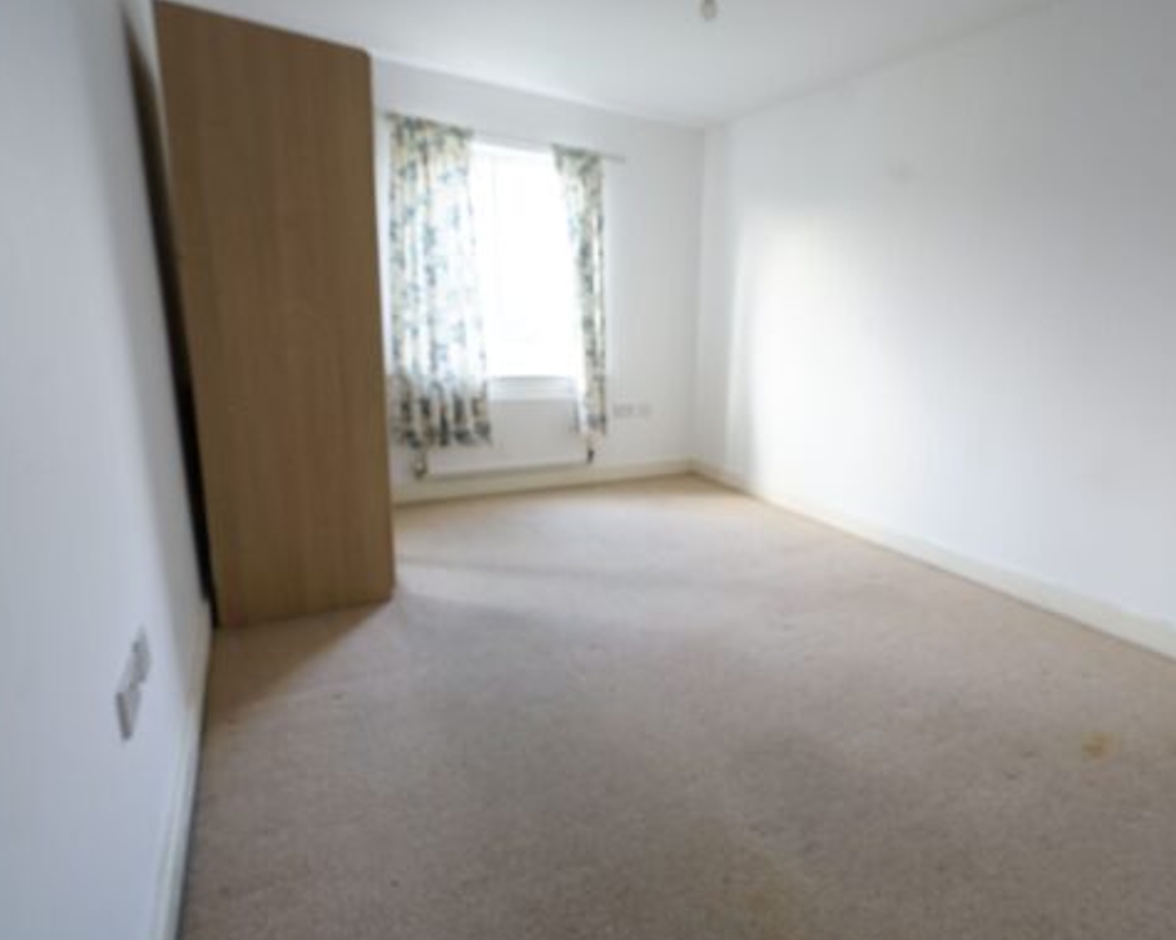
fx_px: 661
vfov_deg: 70.8
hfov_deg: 82.1
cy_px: 474
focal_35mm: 19
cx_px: 715
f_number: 5.6
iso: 500
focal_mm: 16
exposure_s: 1/15
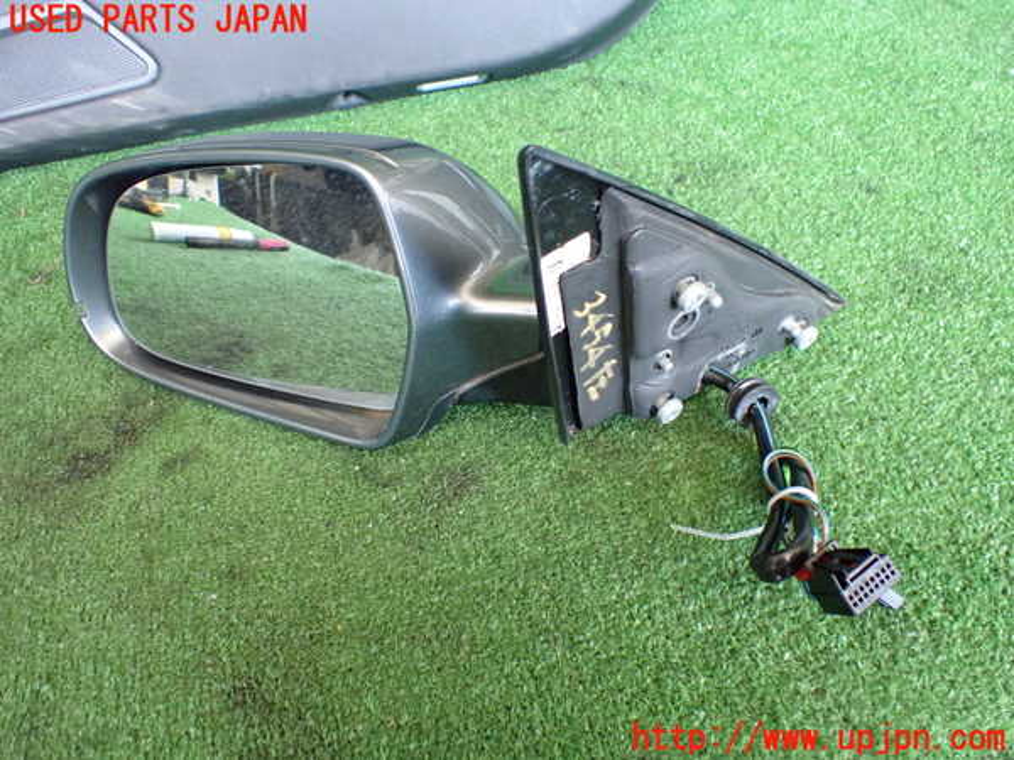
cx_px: 507
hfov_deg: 60.0
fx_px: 879
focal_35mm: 30
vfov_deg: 46.8
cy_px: 380
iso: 800
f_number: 2.3
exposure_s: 1/60
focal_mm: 5.4
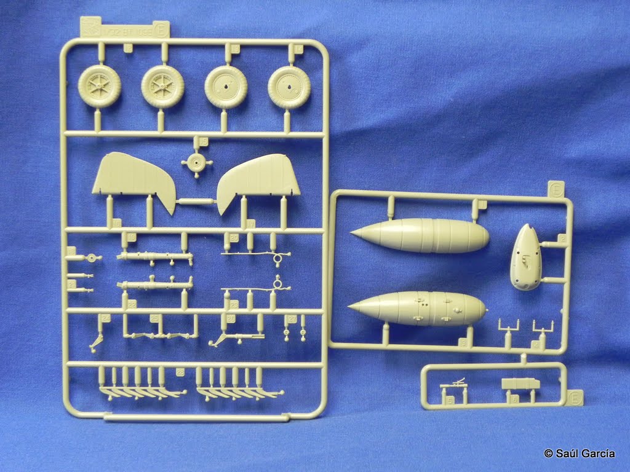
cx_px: 315
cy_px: 236
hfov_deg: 26.0
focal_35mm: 75
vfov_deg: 19.6
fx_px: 1365
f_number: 4
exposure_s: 1/17
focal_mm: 13.4
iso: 400
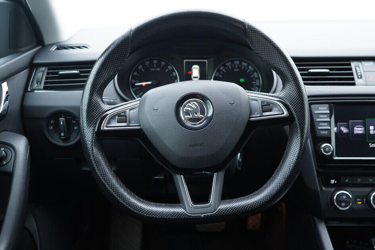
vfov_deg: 34.2
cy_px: 122
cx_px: 197
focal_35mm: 39
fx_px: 406
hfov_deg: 49.5
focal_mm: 24
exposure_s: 1/40
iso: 400
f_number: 2.8
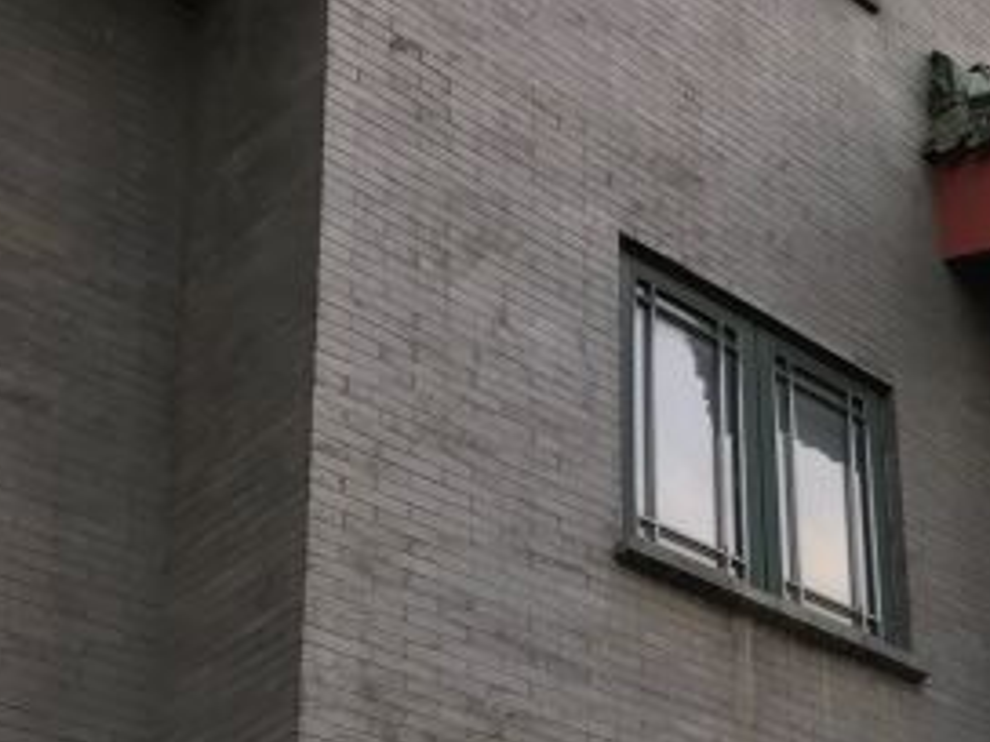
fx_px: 2059
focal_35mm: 72
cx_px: 1216
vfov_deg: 19.3
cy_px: 889
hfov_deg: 24.3
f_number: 1.8
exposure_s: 1/100
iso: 25
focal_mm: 3.99
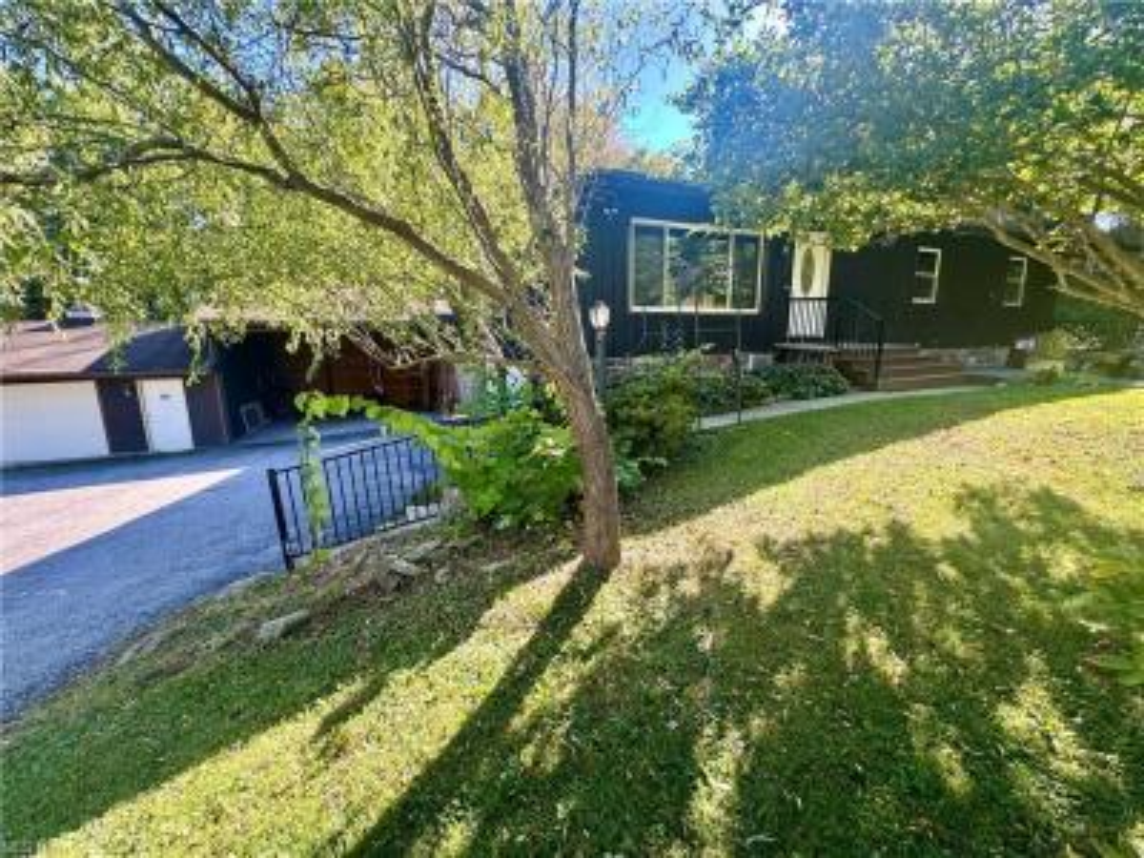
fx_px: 463
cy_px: 429
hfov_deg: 102.1
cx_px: 572
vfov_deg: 85.7
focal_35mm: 14
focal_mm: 2.22
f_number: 2.2
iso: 40
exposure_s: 1/111
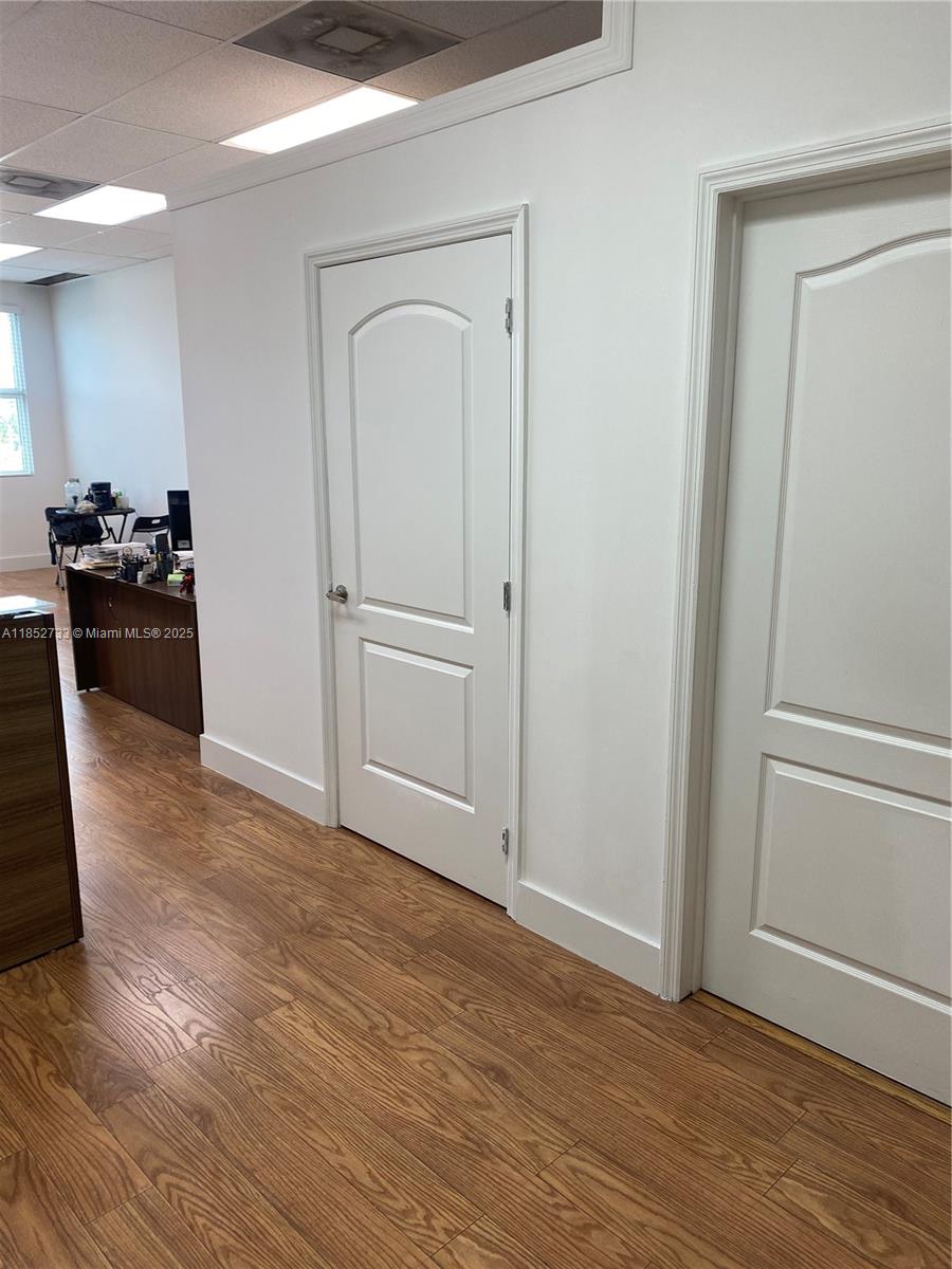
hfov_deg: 53.1
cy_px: 634
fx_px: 953
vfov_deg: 67.3
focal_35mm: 26
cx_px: 476
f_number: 1.8
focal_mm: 4.25
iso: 64
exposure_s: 1/120
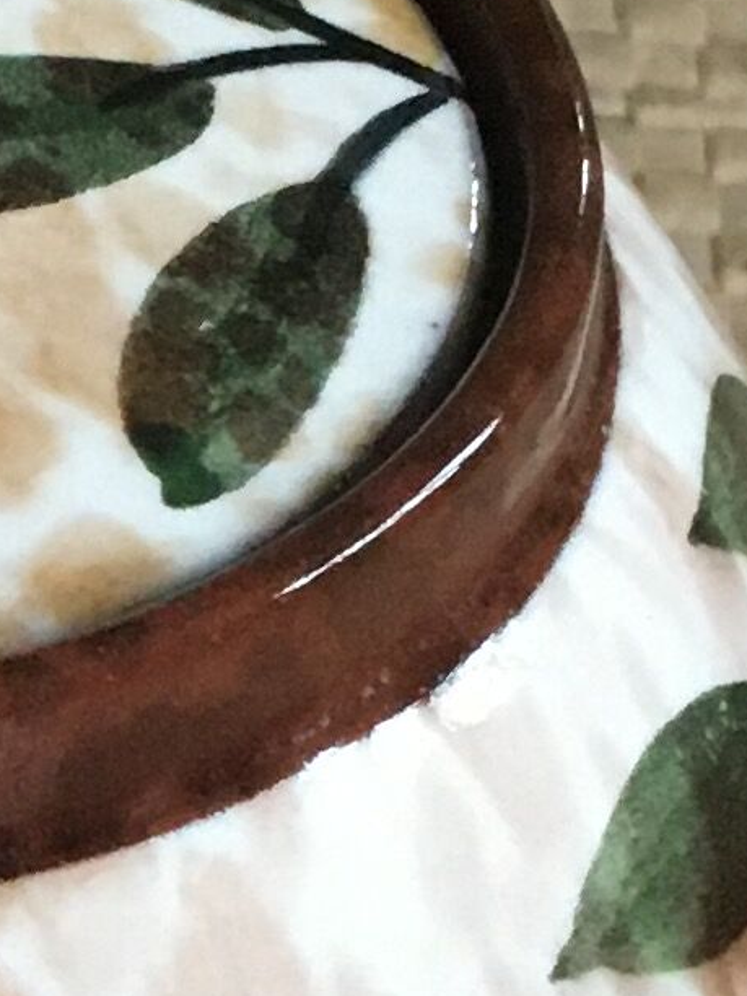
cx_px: -674
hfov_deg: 7.5
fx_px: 5496
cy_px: 1356
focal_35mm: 191
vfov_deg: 10.1
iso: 200
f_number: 2.2
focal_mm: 4.15
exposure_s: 1/25
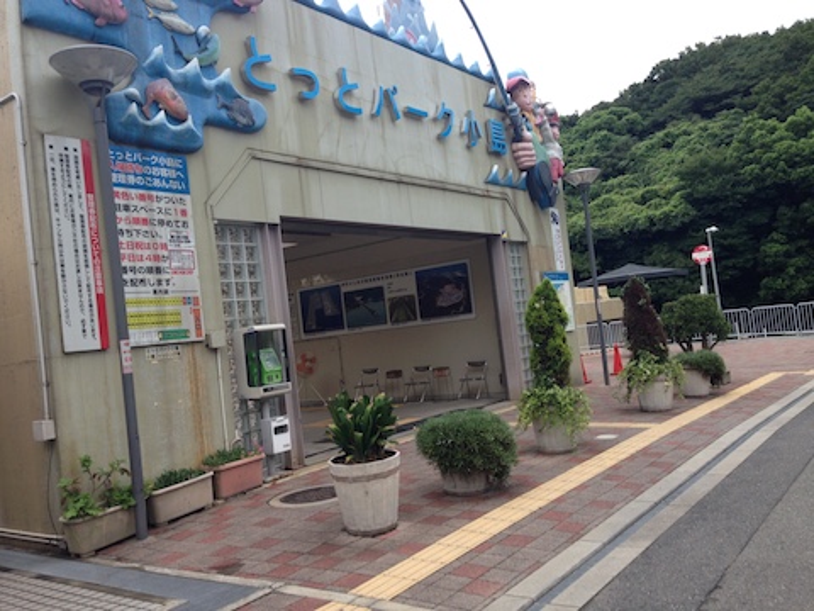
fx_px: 776
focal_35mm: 33
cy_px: 306
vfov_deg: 42.9
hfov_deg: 55.4
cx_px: 407
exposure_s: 1/60
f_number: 2.4
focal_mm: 4.12
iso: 50
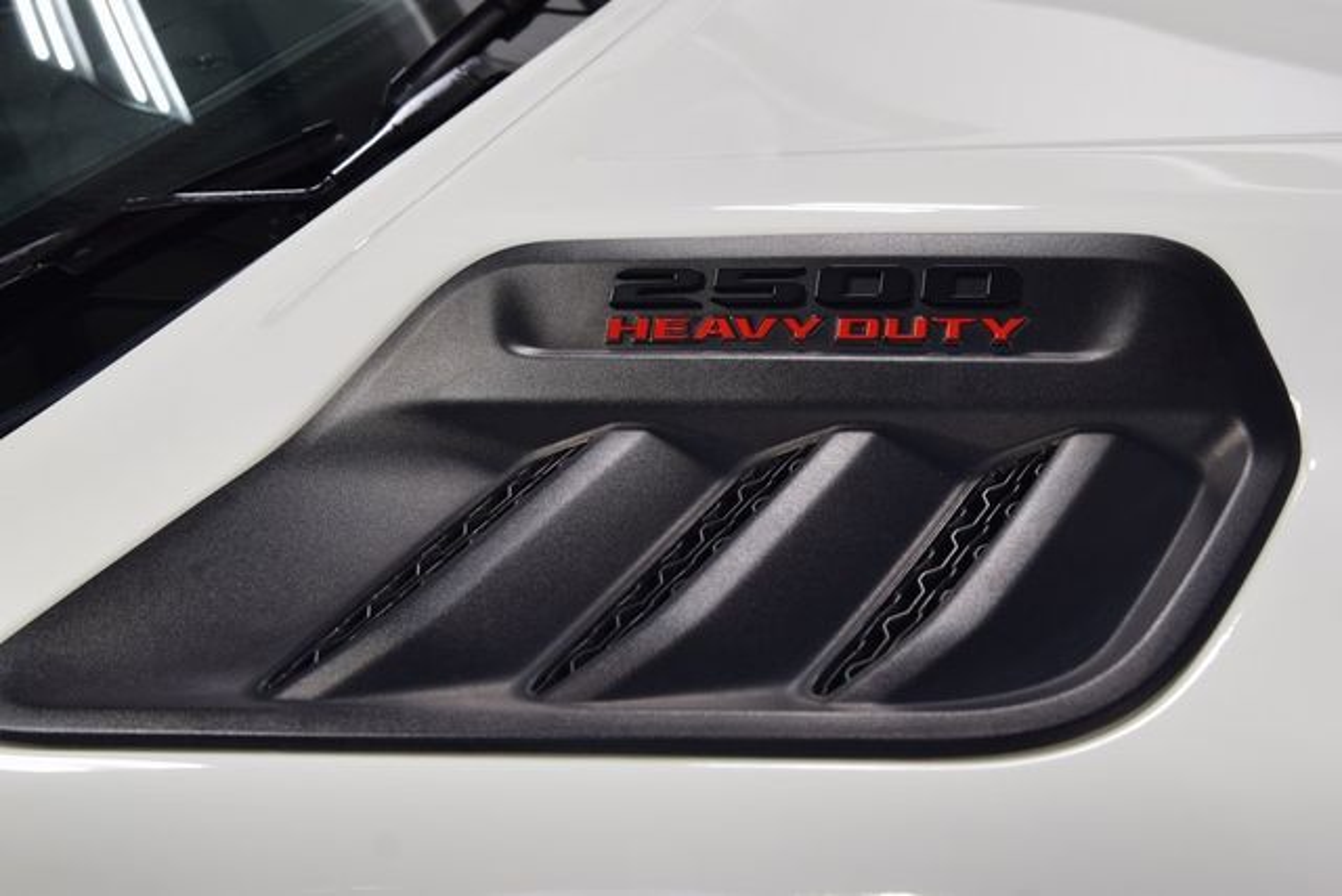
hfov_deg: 35.0
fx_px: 2125
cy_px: 448
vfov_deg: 23.8
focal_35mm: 57
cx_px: 671
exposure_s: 1/25
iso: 400
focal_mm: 38
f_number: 7.1
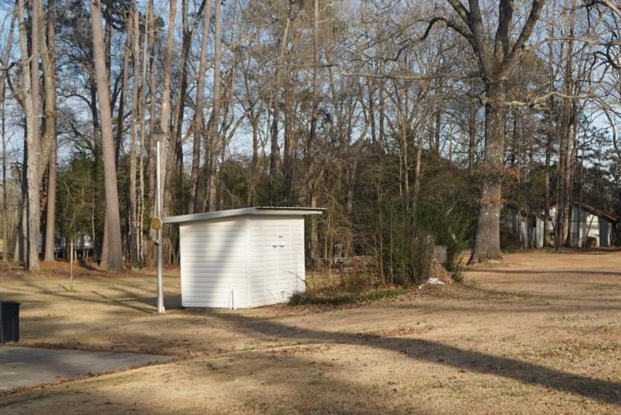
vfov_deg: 21.6
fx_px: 1087
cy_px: 256
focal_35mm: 63
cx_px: 536
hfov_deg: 30.7
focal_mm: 29
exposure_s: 1/8000
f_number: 2.8
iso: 800
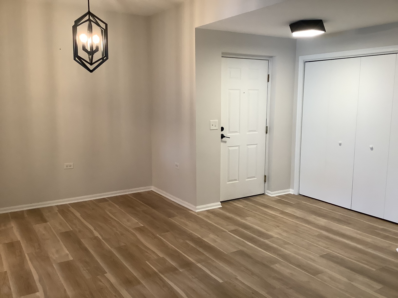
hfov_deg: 58.4
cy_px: 149
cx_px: 199
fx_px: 356
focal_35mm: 31
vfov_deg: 45.4
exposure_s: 1/60
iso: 100
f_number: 2.4
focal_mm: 3.3
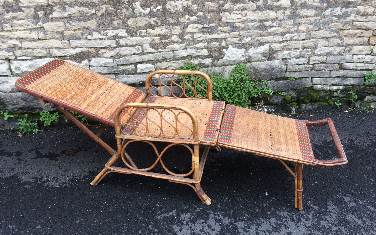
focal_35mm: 31
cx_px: 187
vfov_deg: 40.6
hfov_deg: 61.2
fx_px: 318
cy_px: 118
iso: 32
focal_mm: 4.15
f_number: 2.2
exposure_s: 1/100
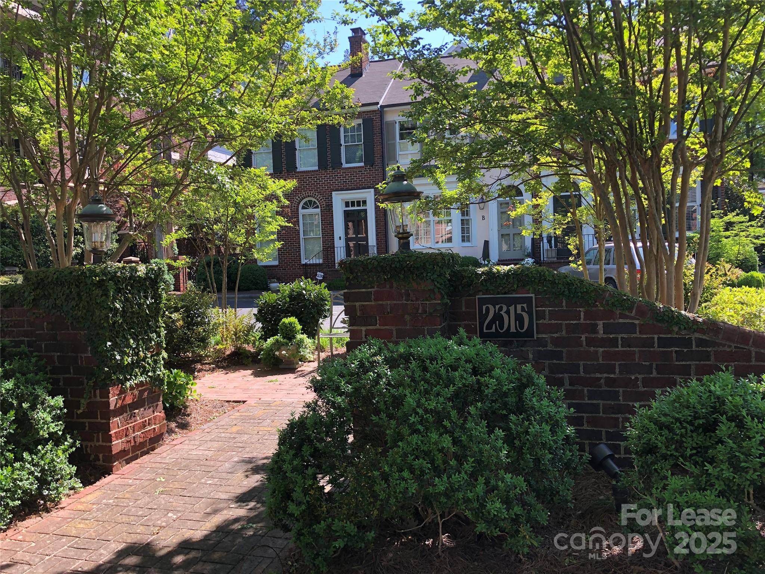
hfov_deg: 63.4
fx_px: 619
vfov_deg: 49.7
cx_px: 382
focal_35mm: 28
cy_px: 287
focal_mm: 3.99
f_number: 1.8
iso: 20
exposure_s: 1/242
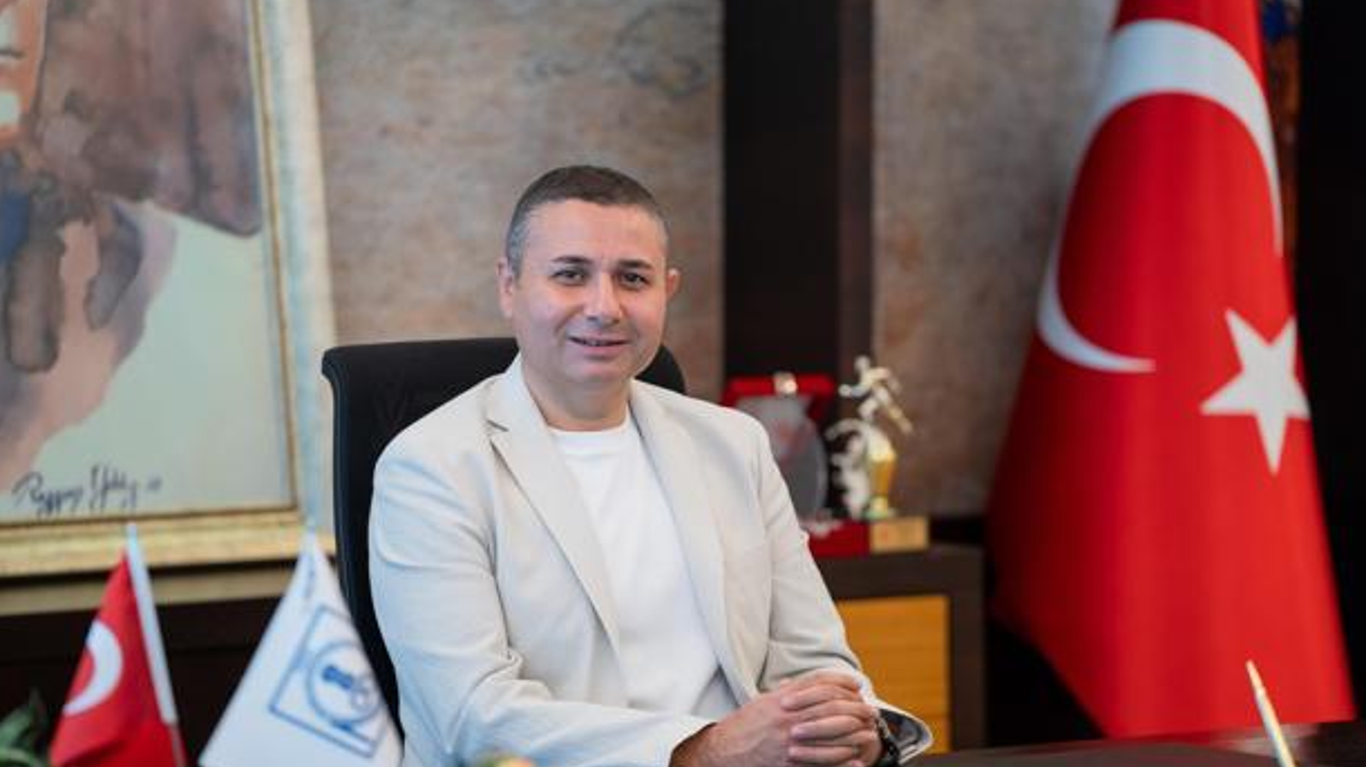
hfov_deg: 14.0
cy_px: 411
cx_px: 681
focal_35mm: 153
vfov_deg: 7.9
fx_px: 5547
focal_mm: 145.2
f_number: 2.8
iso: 1250
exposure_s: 1/160
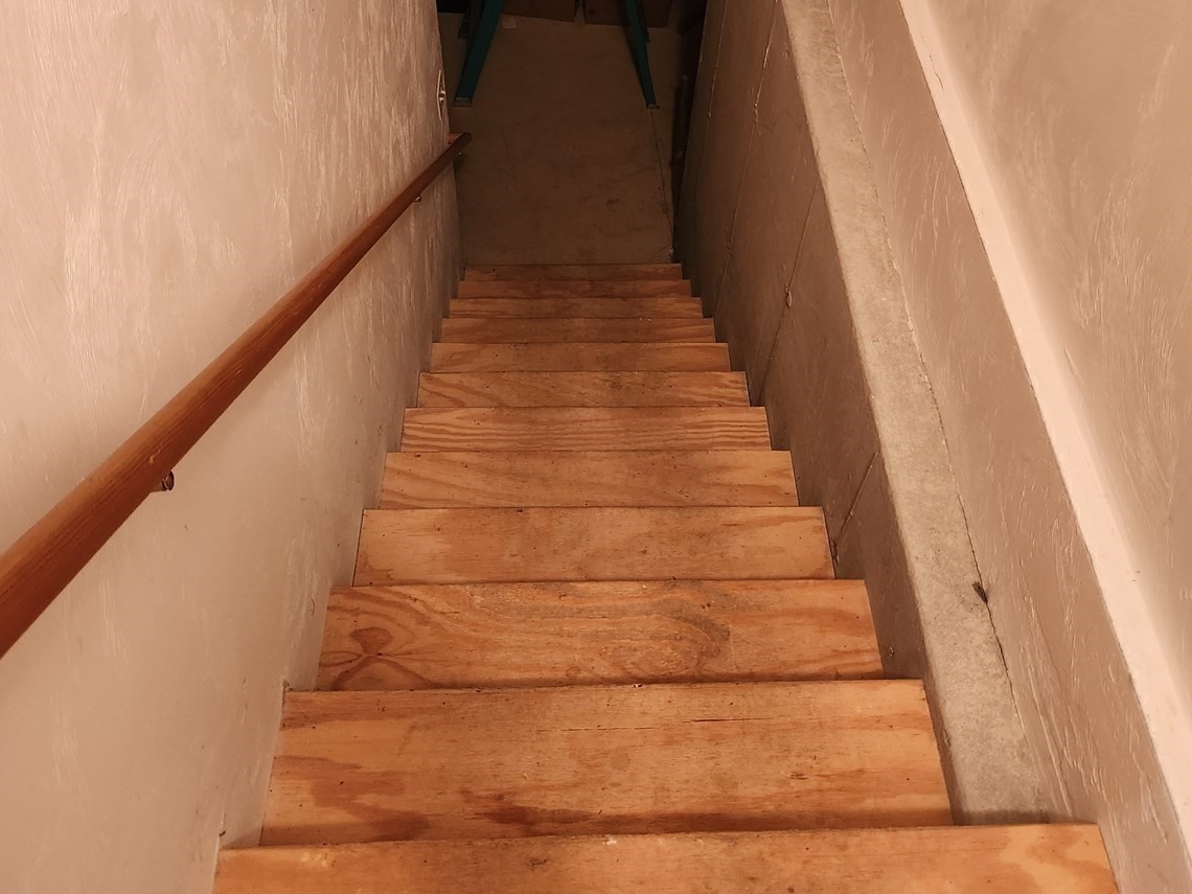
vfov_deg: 43.4
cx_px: 595
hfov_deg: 58.4
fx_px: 1067
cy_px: 185
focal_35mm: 31
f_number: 1.8
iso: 640
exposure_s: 1/30
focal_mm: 5.4
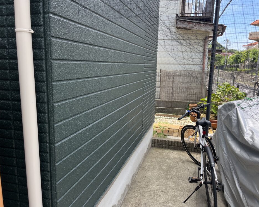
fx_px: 215
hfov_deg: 62.2
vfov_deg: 51.5
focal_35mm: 28
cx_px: 138
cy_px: 104
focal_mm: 5.1
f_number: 1.6
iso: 50
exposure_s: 1/558
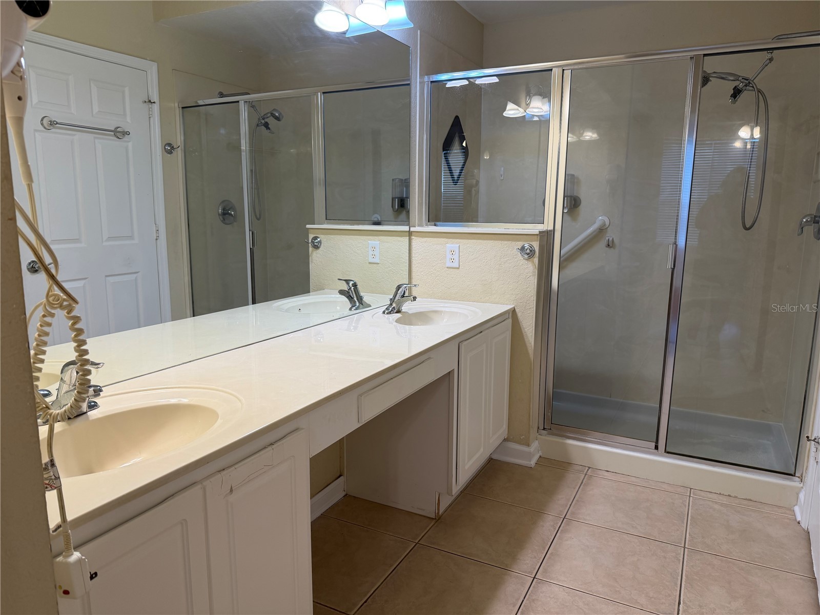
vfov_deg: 56.8
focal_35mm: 24
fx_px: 569
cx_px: 410
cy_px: 308
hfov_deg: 71.6
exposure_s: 1/120
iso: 125
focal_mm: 6.76
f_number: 1.78
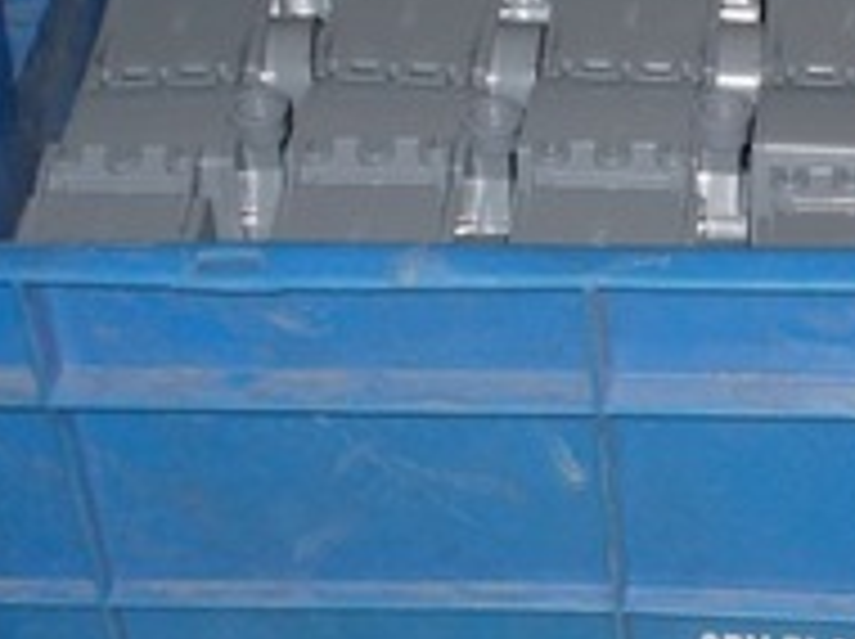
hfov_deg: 16.7
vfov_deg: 12.7
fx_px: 2862
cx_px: 824
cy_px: 376
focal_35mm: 116
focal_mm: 7.9
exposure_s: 1/30
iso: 200
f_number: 4.2
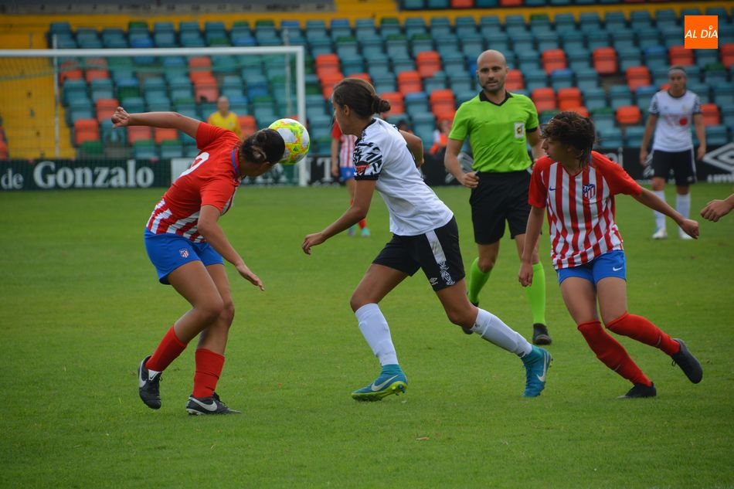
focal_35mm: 315
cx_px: 367
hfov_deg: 6.5
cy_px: 244
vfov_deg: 4.4
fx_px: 6421
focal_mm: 210
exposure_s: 1/1000
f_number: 6.3
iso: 450
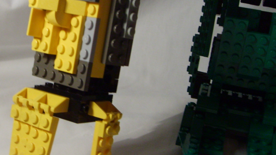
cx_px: 62
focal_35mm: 63
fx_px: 461
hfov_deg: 32.6
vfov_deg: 19.1
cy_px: 59
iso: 120
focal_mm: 5.8
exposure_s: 1/30
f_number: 2.8
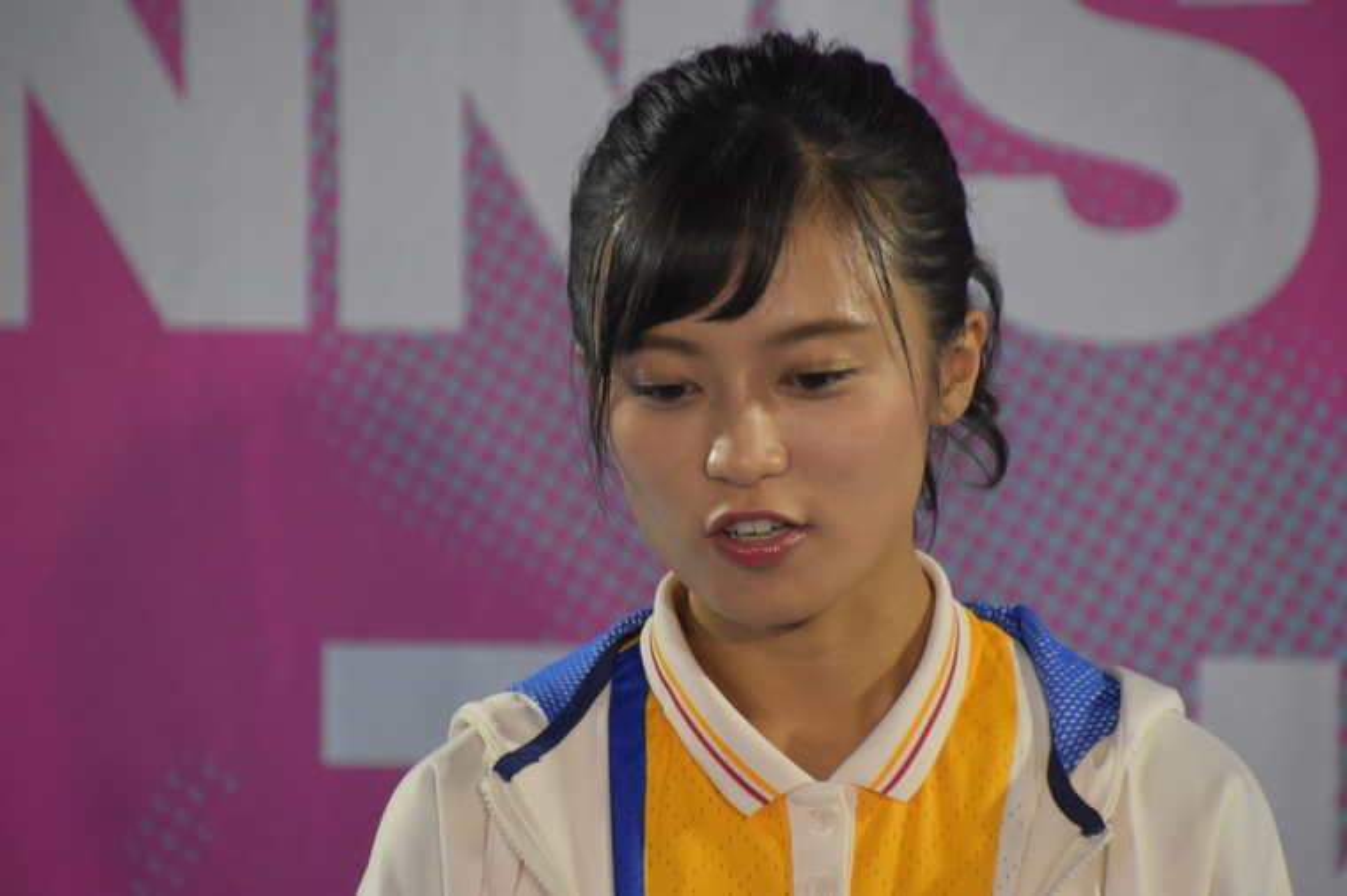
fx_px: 15146
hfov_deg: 5.1
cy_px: 448
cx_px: 674
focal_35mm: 405
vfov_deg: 3.4
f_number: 6.3
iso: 2500
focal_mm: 270
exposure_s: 1/125
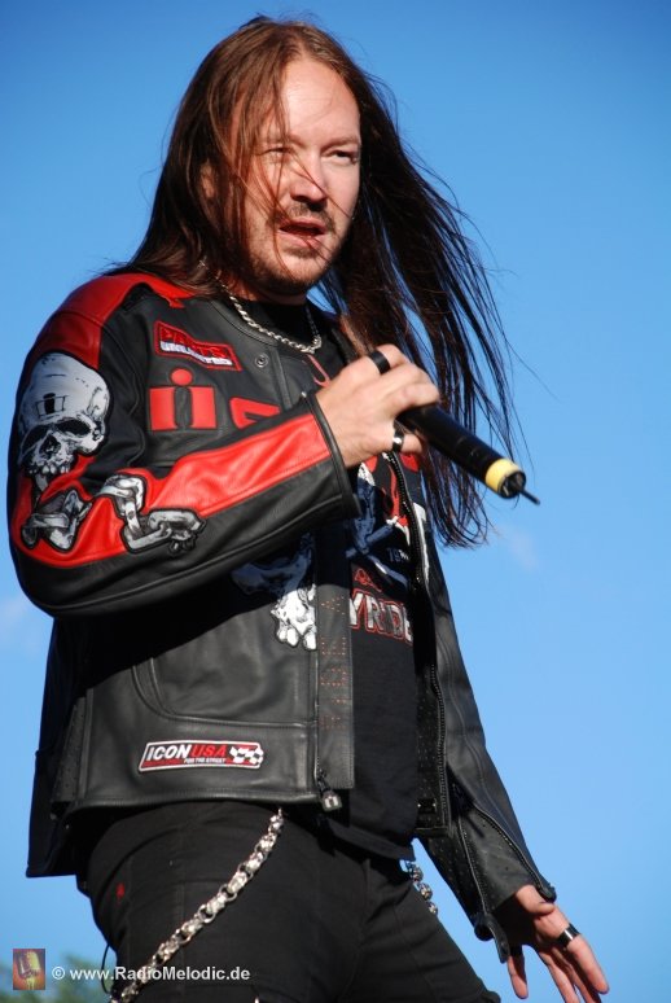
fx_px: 5646
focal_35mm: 202
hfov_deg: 6.8
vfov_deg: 10.1
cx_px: 336
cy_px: 502
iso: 200
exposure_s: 1/400
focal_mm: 135
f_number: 5.6
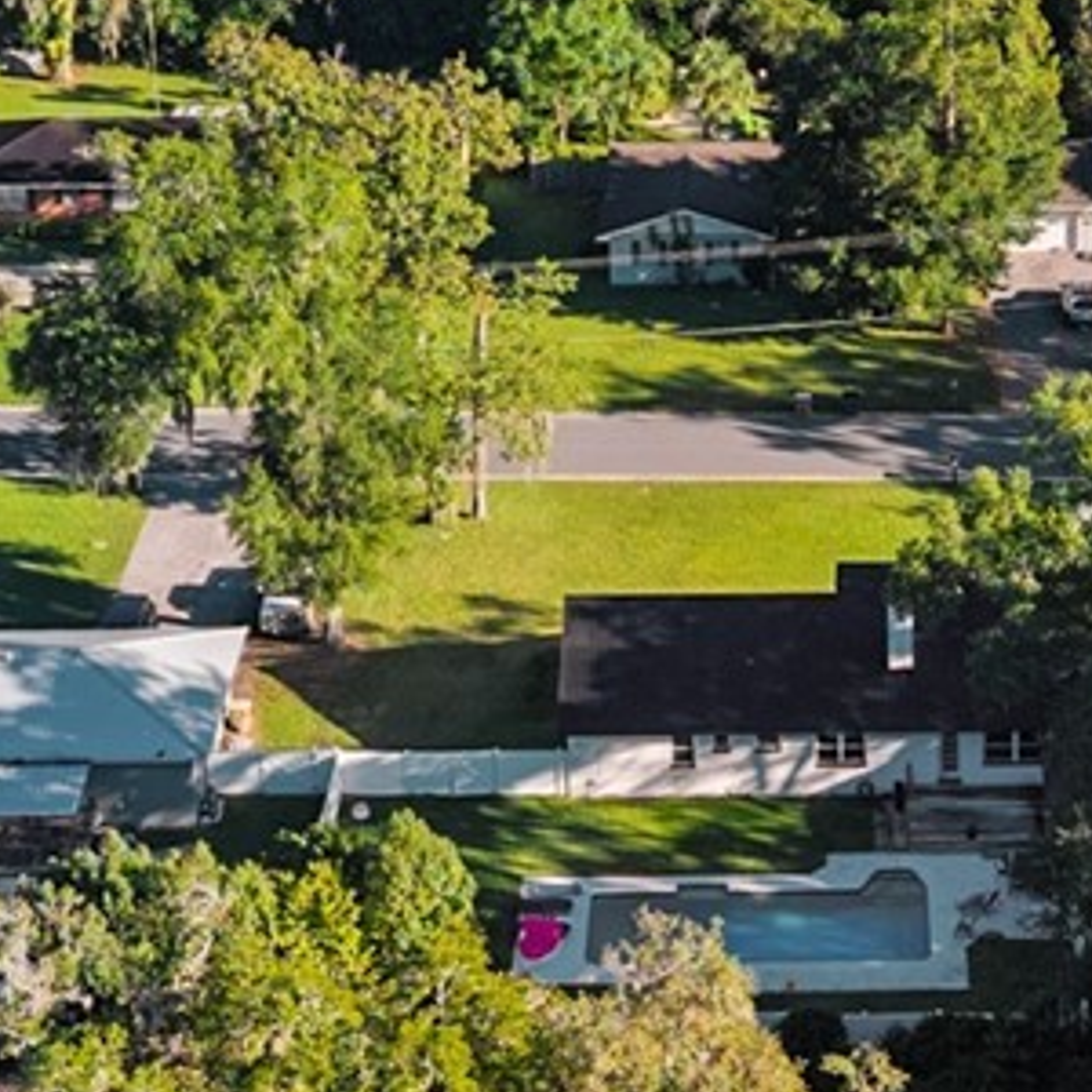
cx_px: 928
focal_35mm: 113
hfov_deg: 15.3
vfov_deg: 15.4
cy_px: 328
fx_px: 4033
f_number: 1.8
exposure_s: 1/2500
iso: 230
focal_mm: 8.67
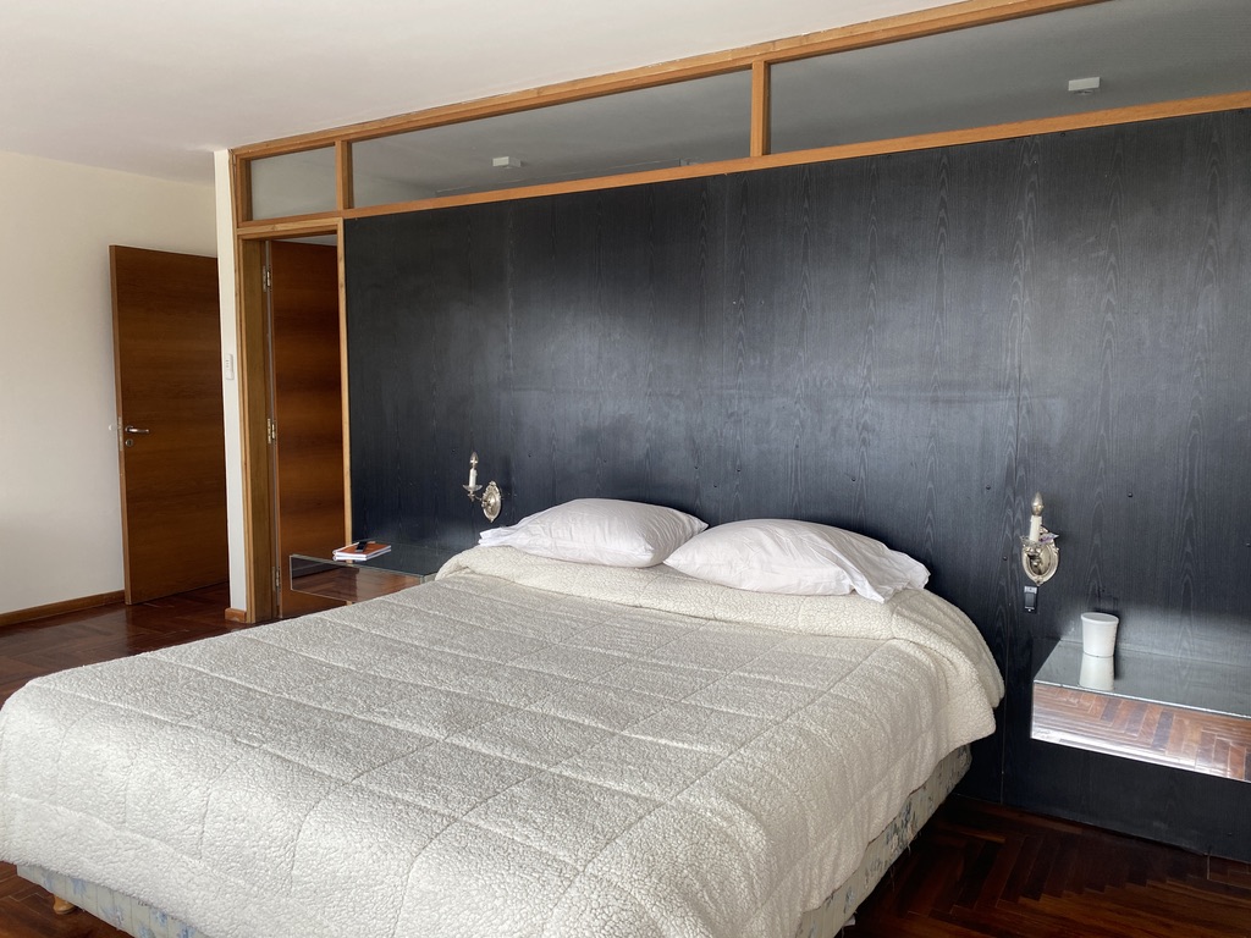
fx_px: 940
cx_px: 626
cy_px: 469
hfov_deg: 67.3
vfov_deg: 53.1
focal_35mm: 26
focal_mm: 4.25
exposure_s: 1/100
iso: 50
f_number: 1.8
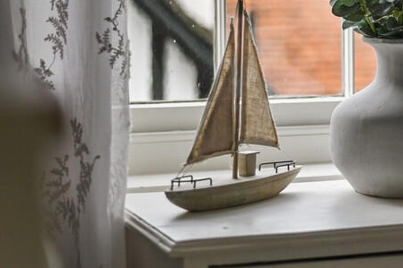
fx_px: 1276
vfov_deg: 11.9
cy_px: 21
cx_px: 451
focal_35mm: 114
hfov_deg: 17.3
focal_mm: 50
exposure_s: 1/160
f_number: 1.8
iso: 400
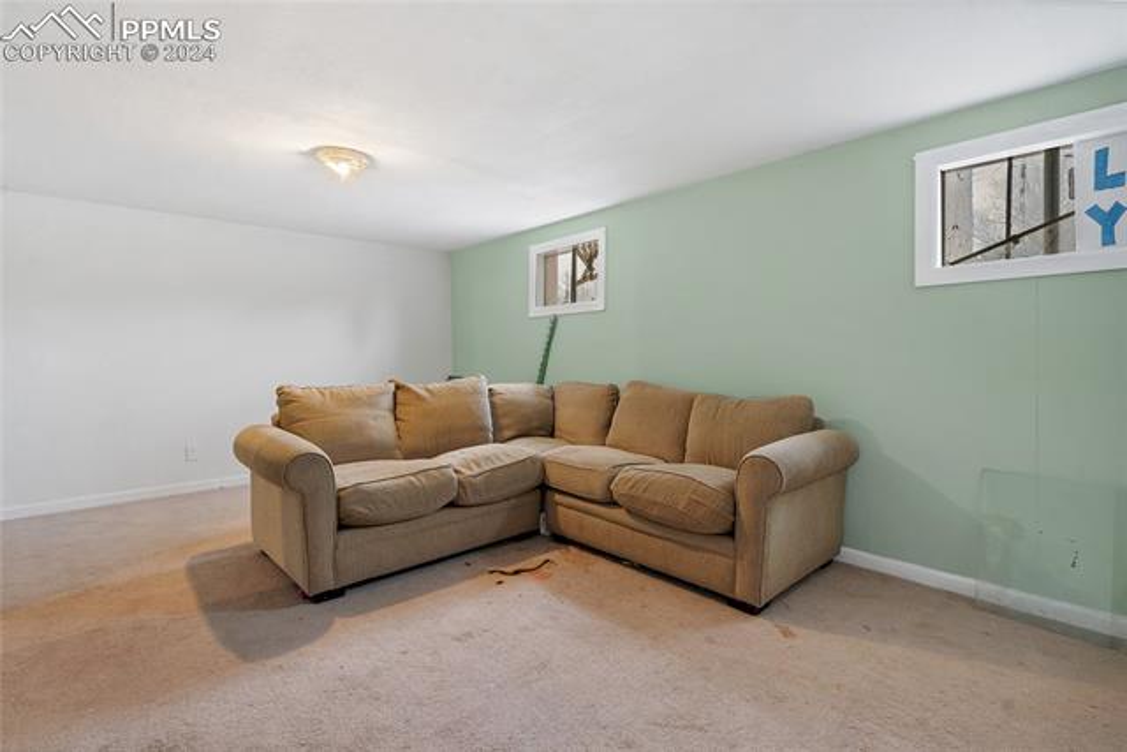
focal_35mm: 16
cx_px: 564
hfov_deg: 96.7
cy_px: 376
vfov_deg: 73.8
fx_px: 501
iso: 500
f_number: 8
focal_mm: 16
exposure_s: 1/5
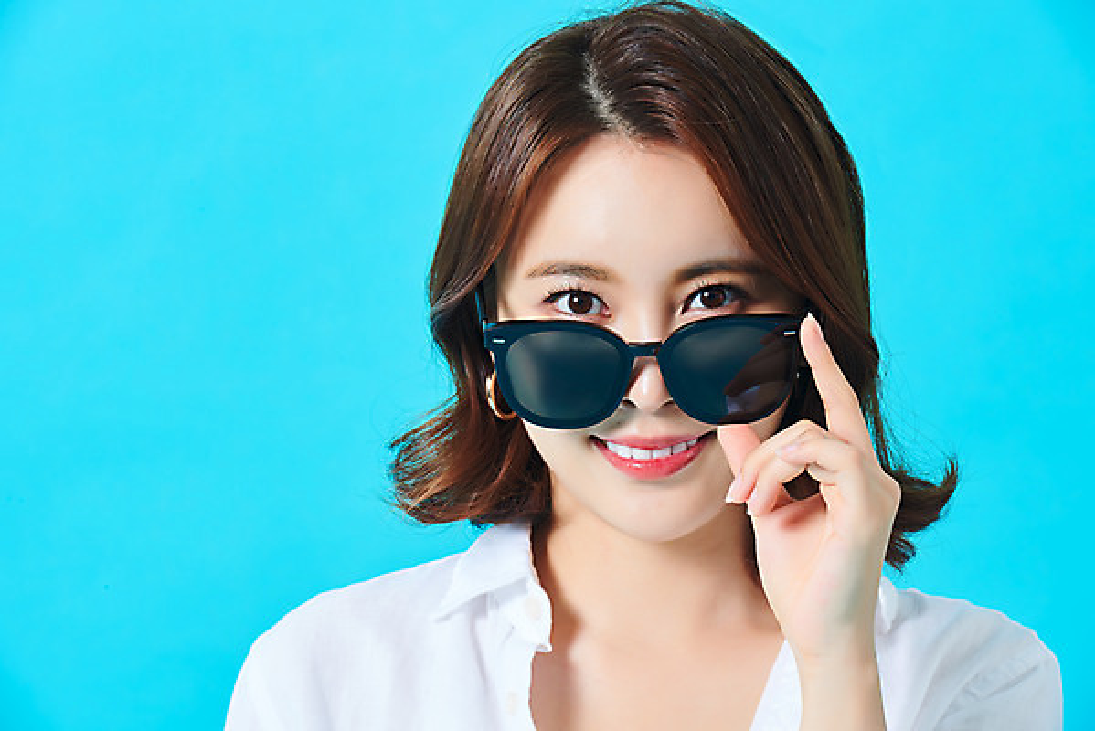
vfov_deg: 6.9
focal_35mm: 200
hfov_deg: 10.3
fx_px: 6086
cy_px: 366
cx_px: 548
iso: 100
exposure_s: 1/125
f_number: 16
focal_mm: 200
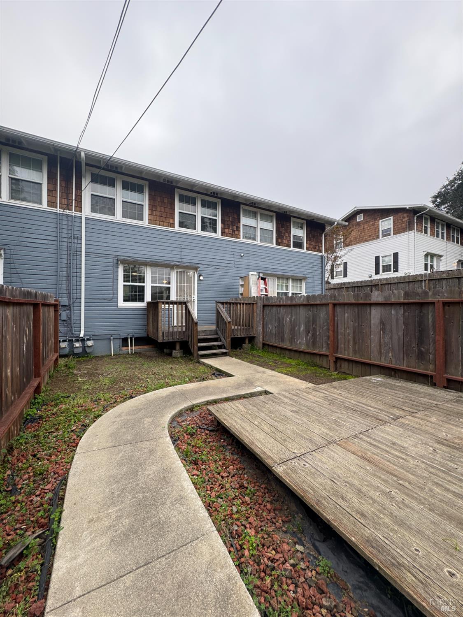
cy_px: 308
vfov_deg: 102.1
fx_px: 250
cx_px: 232
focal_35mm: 14
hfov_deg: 85.7
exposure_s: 1/303
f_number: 2.2
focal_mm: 2.22
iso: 40
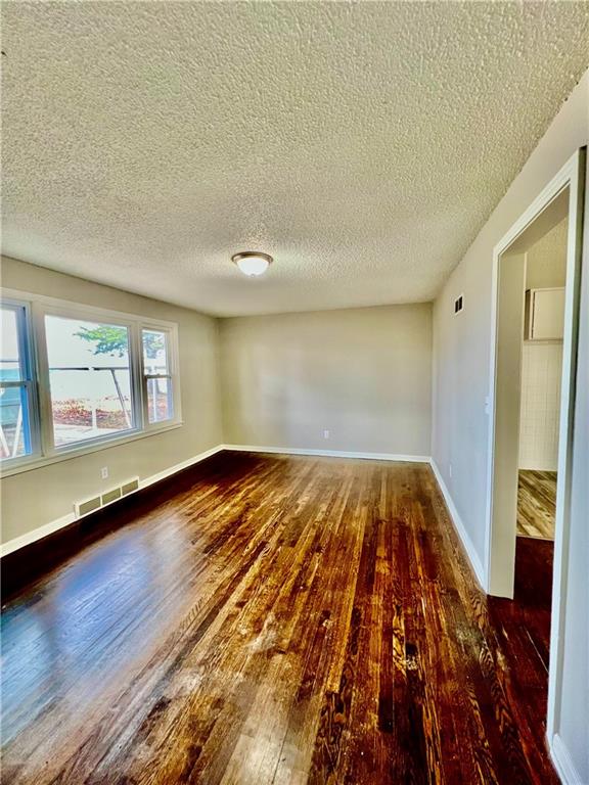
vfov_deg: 106.2
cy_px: 392
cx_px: 294
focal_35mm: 13
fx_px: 295
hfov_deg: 89.9
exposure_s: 1/60
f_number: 1.8
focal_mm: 1.57
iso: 250
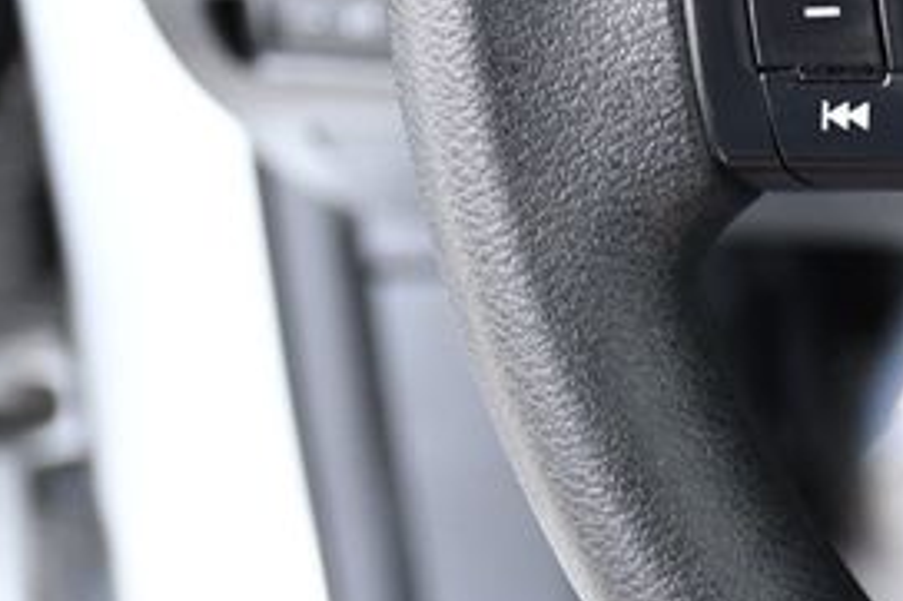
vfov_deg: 9.2
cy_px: 53
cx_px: 893
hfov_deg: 13.7
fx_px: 3710
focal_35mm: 148
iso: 2500
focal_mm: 42
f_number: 4.5
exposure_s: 1/50
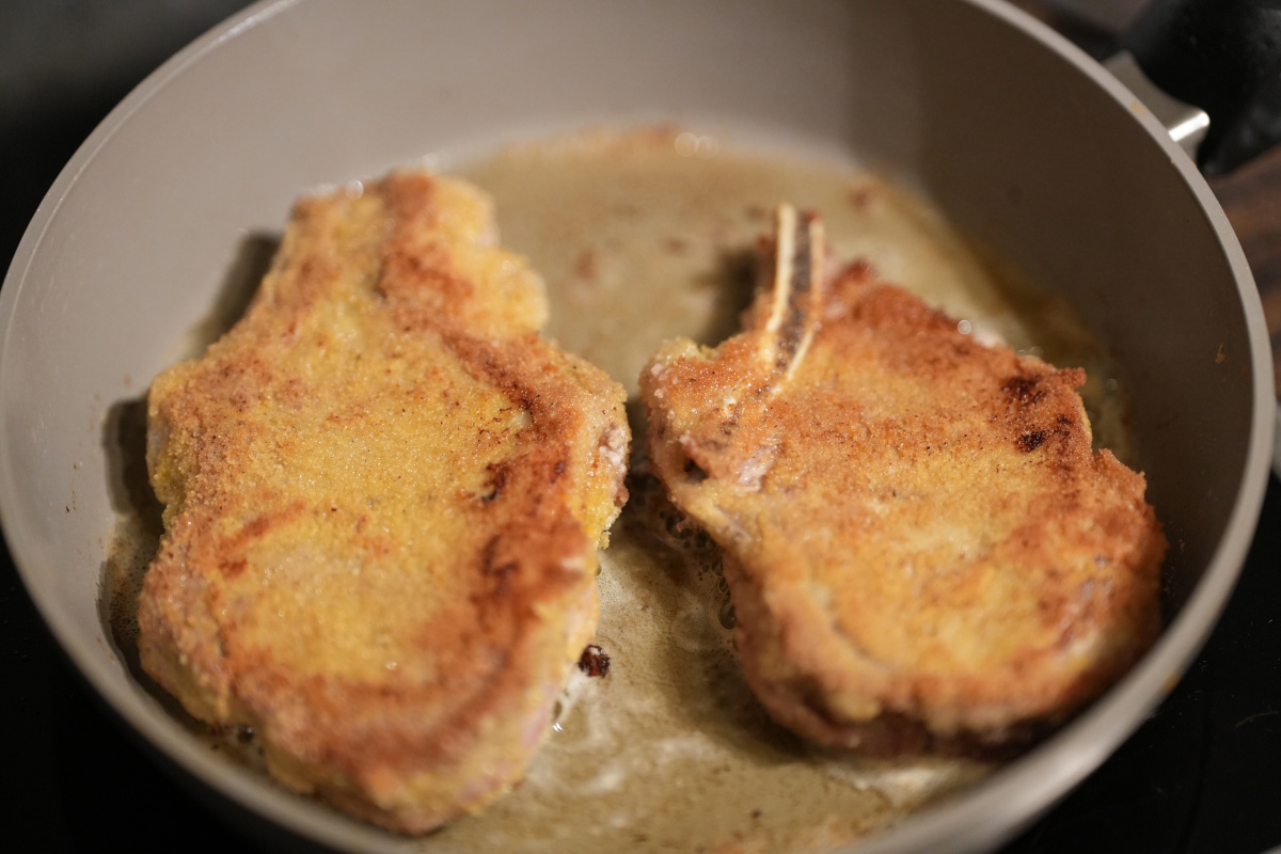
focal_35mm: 85
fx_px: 3024
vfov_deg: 16.1
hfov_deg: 23.9
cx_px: 640
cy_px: 427
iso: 2500
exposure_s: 1/1250
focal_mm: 85
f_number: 1.4
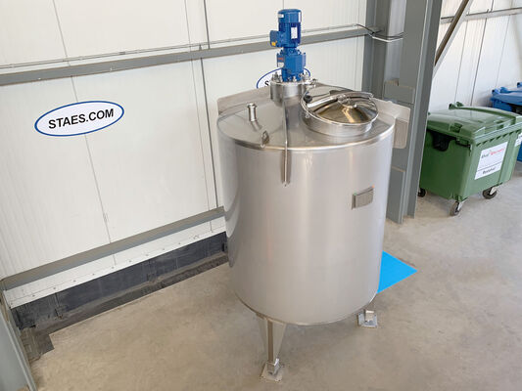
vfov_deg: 53.1
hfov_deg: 67.3
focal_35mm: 26
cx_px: 261
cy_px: 196
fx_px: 392
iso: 50
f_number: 1.8
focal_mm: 4.25
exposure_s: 1/121
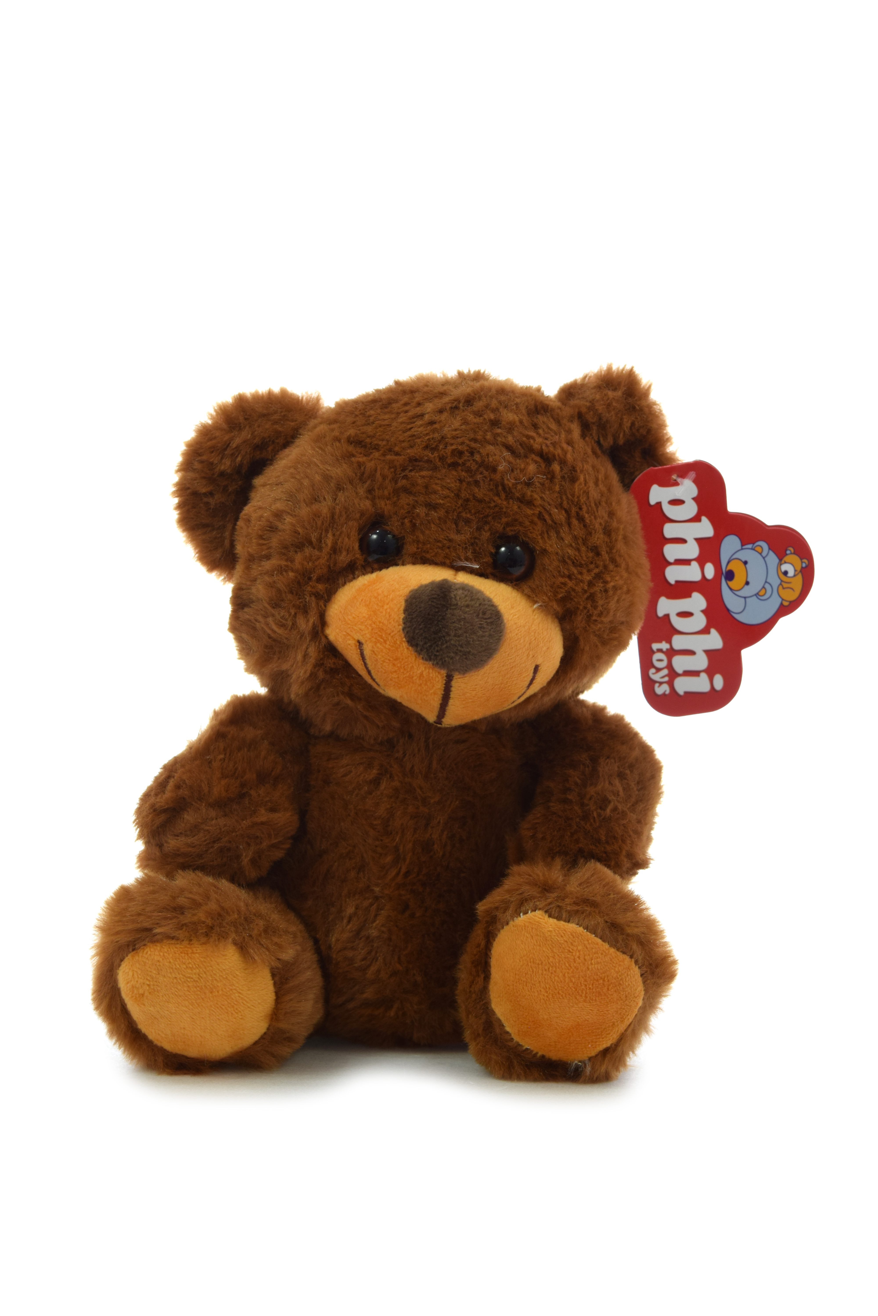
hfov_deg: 16.6
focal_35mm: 82
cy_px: 658
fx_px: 3018
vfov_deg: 24.6
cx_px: 439
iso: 200
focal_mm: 55
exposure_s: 1/30
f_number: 6.3
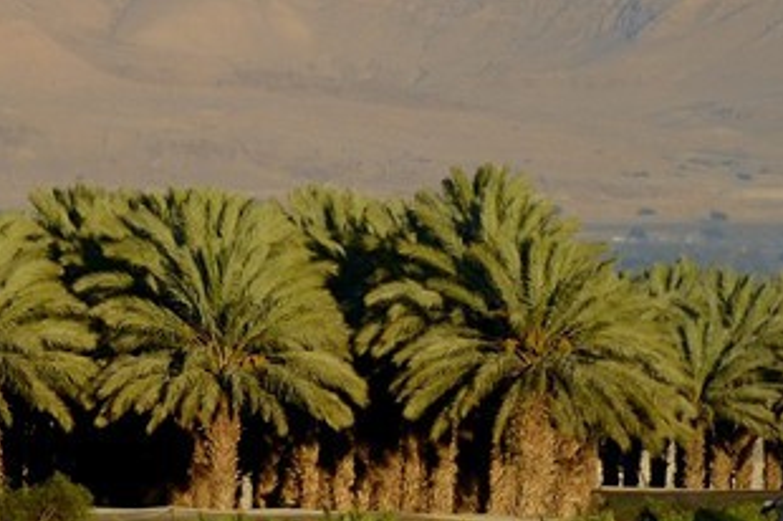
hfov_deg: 2.0
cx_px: -1177
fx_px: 22444
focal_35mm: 1033
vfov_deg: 1.3
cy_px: 10
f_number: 5.6
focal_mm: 200
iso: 400
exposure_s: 1/1600
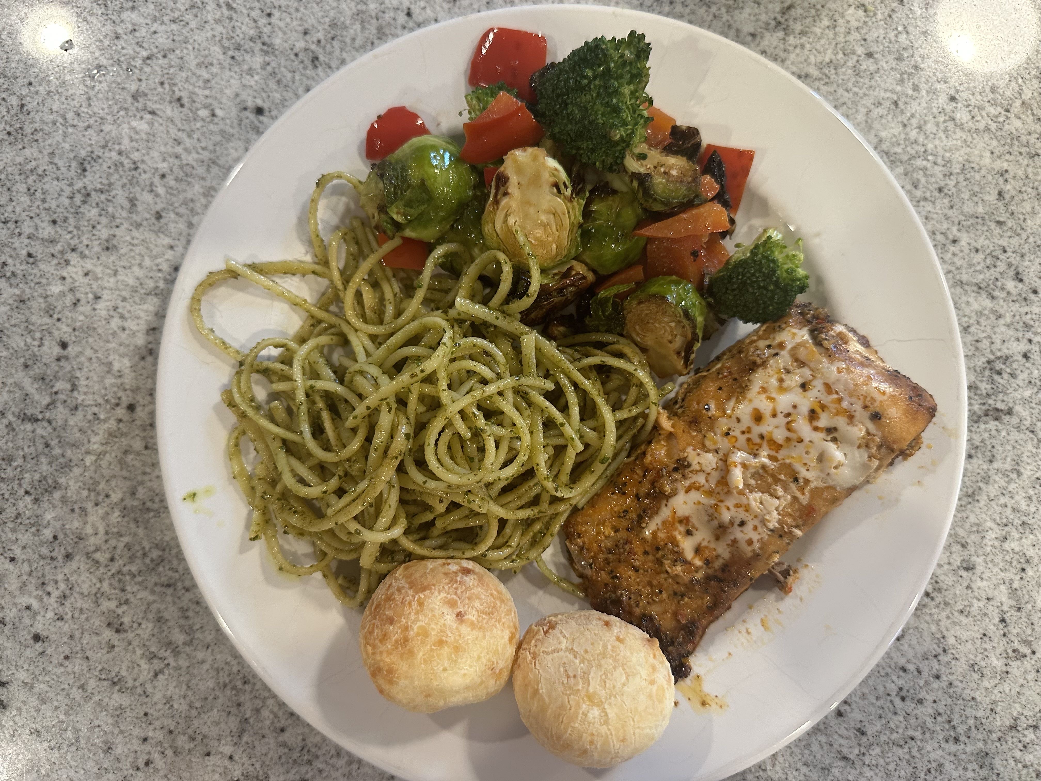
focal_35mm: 24
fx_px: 722
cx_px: 520
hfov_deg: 71.6
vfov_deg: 56.8
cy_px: 390
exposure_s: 1/60
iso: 320
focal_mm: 6.86
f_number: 1.78
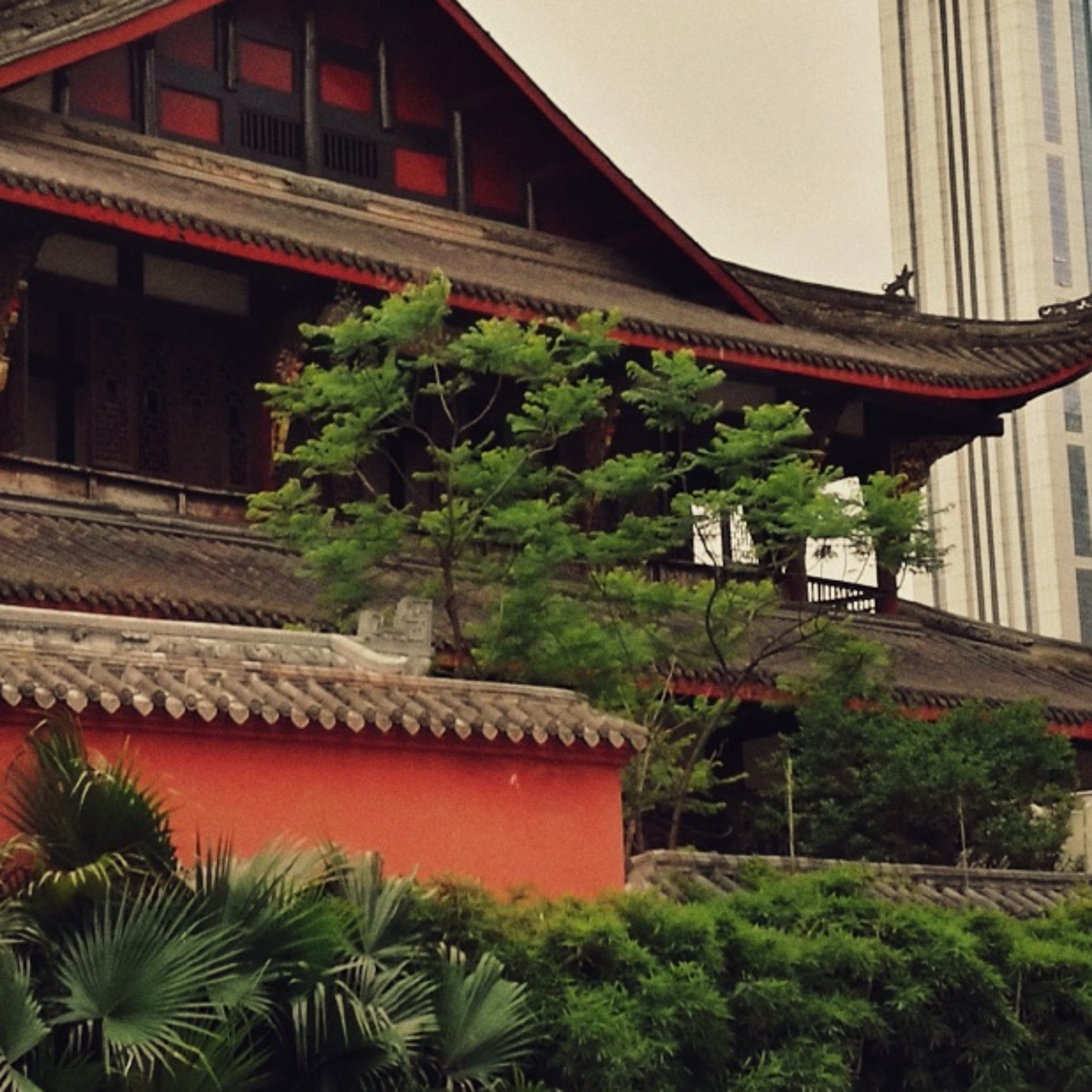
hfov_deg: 18.1
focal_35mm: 96
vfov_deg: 18.1
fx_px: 3426
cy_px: 411
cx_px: 430
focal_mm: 4.5
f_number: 2.2
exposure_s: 1/526
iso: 50
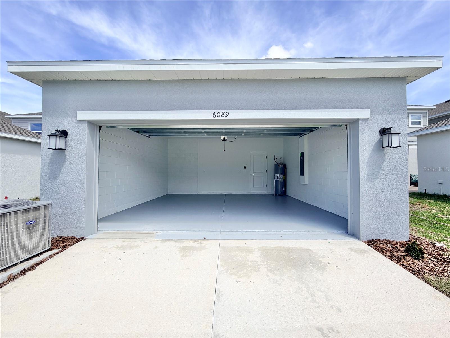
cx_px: 225
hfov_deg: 102.1
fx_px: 182
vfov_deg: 85.7
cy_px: 169
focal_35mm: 14
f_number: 2.2
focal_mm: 2.22
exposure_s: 1/841
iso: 20
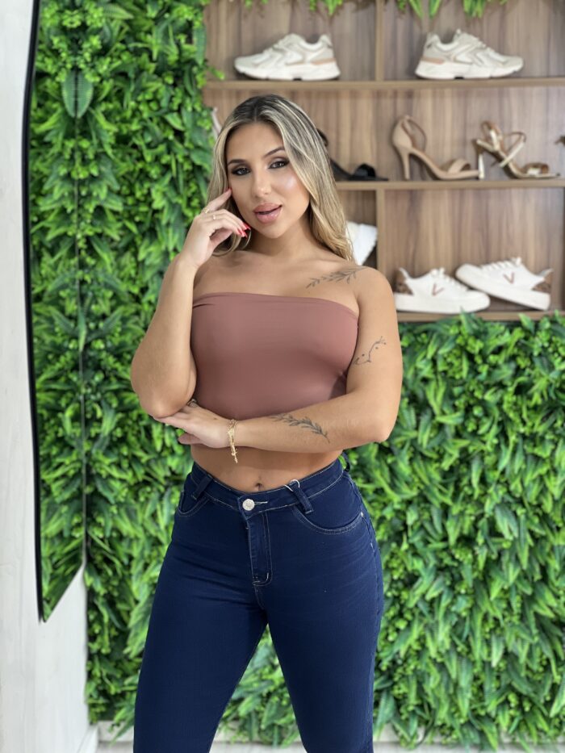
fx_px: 1675
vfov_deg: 25.3
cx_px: 282
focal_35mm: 77
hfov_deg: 19.1
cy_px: 376
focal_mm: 9
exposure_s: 1/120
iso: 200
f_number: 2.8
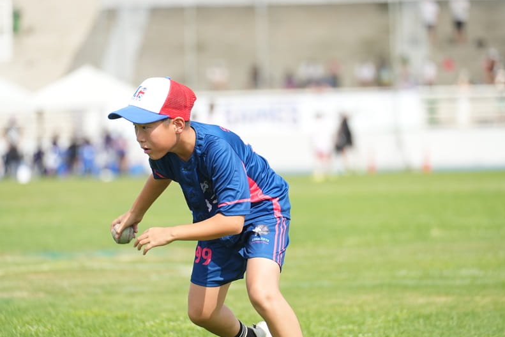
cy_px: 196
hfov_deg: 10.8
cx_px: 217
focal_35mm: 191
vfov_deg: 7.2
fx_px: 2679
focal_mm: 151
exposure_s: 1/2500
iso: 200
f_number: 2.8
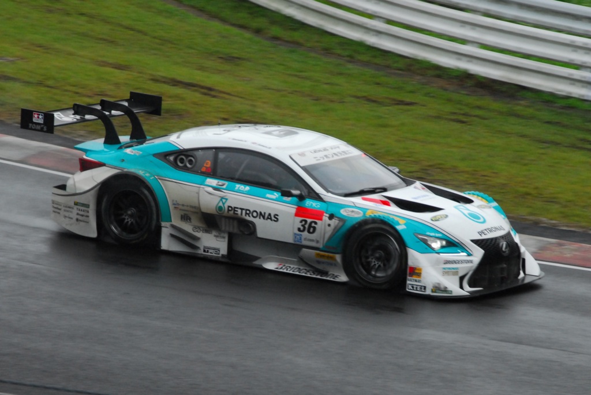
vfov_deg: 6.8
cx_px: 296
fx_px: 3328
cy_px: 198
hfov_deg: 10.1
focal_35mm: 202
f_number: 11
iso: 800
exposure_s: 1/500
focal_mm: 135
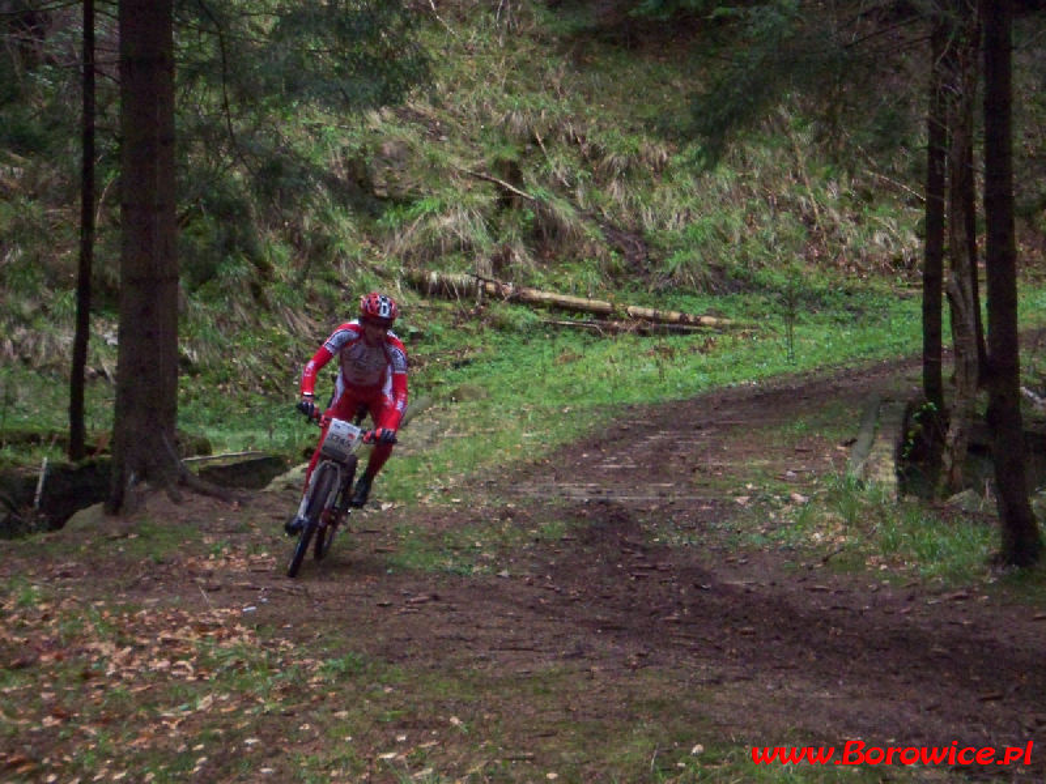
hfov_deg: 16.8
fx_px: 3535
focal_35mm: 117
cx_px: 523
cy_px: 392
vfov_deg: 12.7
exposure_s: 1/125
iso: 400
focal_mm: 19.2
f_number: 4.4
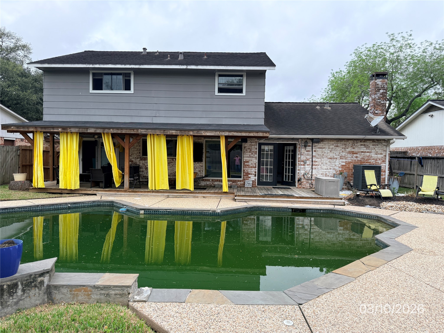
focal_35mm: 24
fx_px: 308
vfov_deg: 56.8
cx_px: 222
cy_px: 166
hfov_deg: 71.6
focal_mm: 6.76
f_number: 1.78
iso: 100
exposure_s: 1/2611
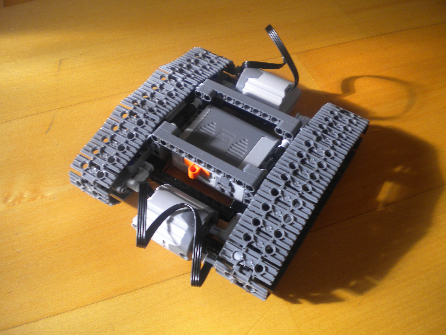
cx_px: 223
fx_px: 451
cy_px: 168
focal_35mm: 35
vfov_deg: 40.7
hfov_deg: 52.6
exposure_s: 1/18.7
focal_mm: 6.3
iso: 80
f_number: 3.1
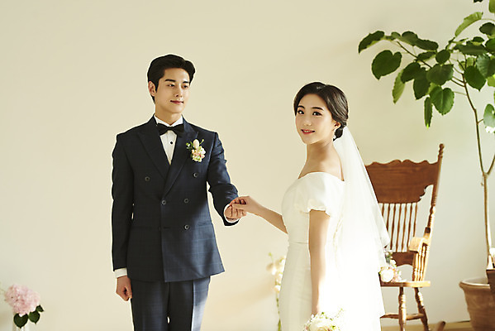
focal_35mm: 85
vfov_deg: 16.1
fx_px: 1169
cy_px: 166
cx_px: 248
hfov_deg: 23.9
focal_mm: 85
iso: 250
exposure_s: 1/125
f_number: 4
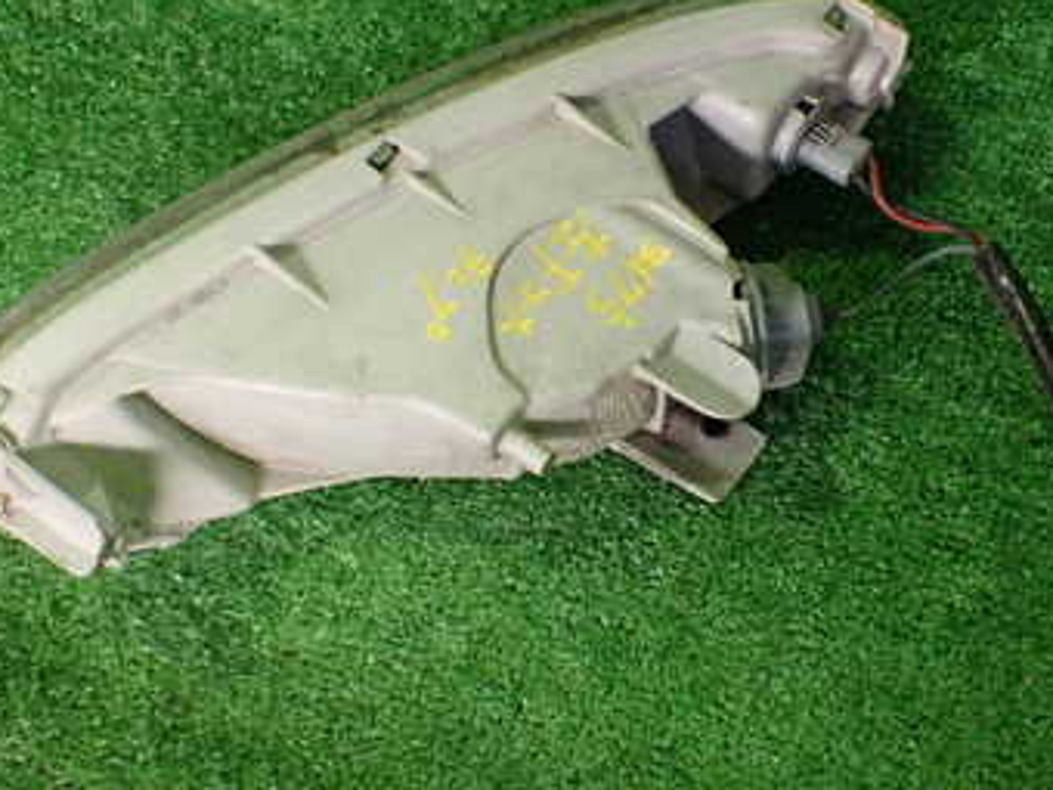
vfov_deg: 27.5
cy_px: 372
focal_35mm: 53
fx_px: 1612
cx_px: 663
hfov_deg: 36.0
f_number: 2.3
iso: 800
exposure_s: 1/80
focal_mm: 5.4
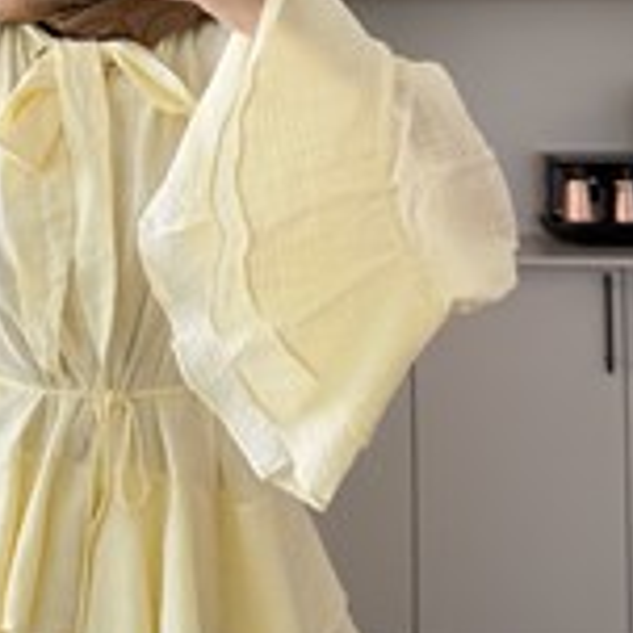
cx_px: 163
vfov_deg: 29.4
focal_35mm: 58
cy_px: 216
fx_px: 1200
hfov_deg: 29.1
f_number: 1.78
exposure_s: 1/121
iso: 100
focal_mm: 6.76
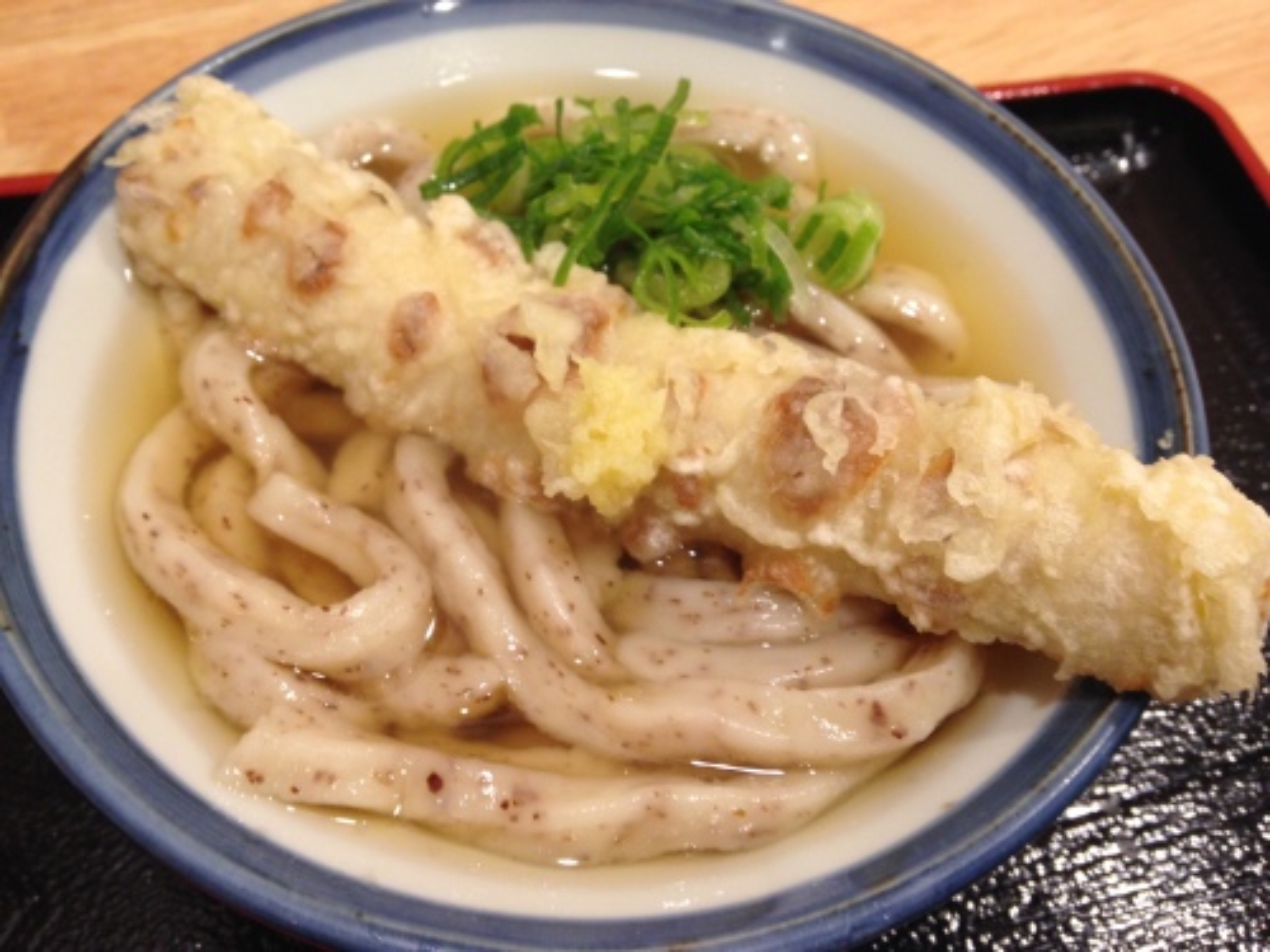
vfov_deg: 42.9
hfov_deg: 55.4
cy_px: 476
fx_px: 1211
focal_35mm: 33
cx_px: 635
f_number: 2.4
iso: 100
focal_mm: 4.12
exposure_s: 1/20
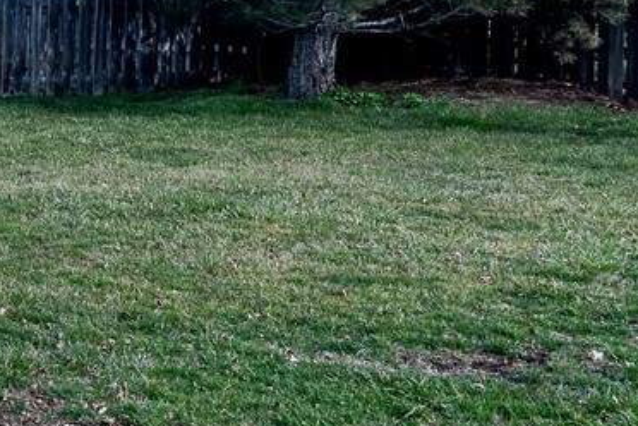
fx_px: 1294
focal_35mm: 73
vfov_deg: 18.4
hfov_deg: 20.2
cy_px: 47
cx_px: -503
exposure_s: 1/160
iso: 200
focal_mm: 16
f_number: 14
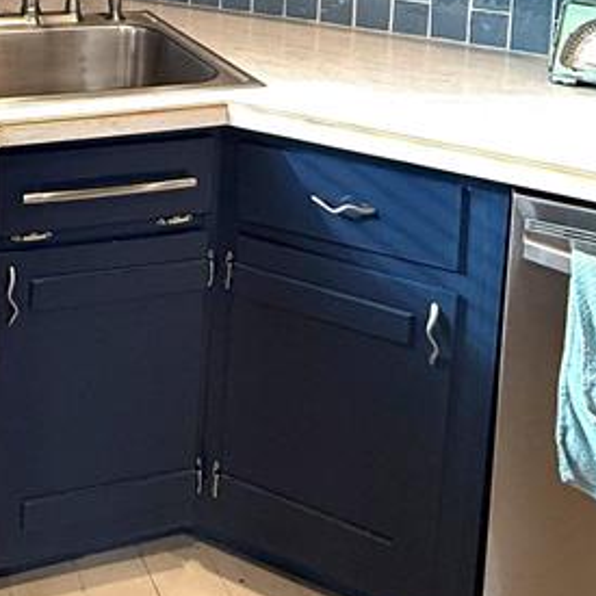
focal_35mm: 46
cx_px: 61
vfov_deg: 30.6
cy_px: -139
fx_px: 896
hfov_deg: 34.7
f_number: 2.2
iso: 200
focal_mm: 2.22
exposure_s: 1/120
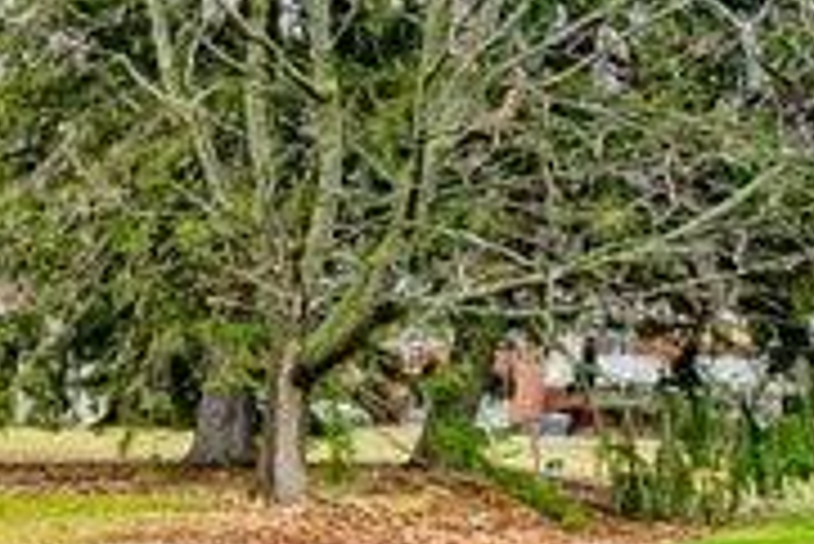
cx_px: -1480
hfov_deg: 12.4
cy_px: 510
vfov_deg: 18.6
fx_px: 1629
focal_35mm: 72
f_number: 11
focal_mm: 12
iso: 50
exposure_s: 1/100
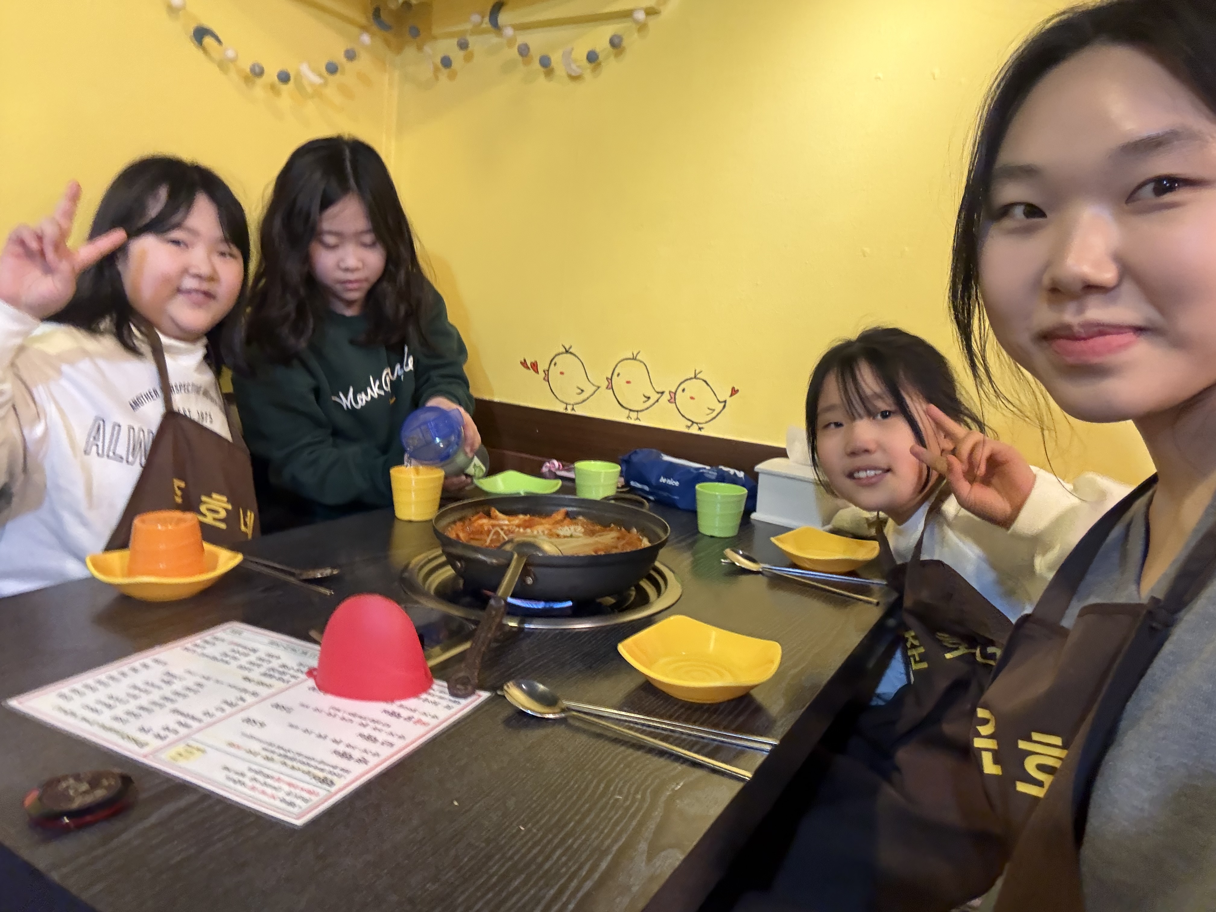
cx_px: 608
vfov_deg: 58.9
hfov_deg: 73.9
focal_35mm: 23
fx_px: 808
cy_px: 456
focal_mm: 2.69
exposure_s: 1/30
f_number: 1.9
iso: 320
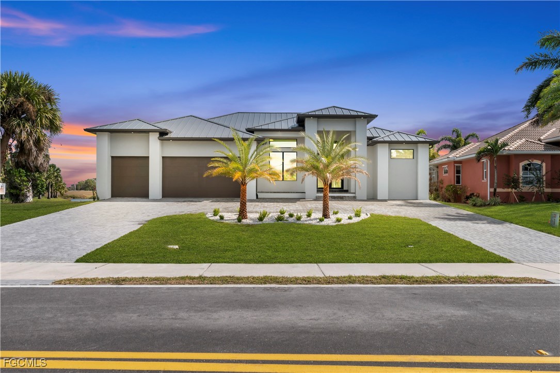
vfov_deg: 43.6
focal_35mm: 30
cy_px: 186
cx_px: 280
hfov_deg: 61.9
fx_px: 467
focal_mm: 20
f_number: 8
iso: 100
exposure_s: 1/400
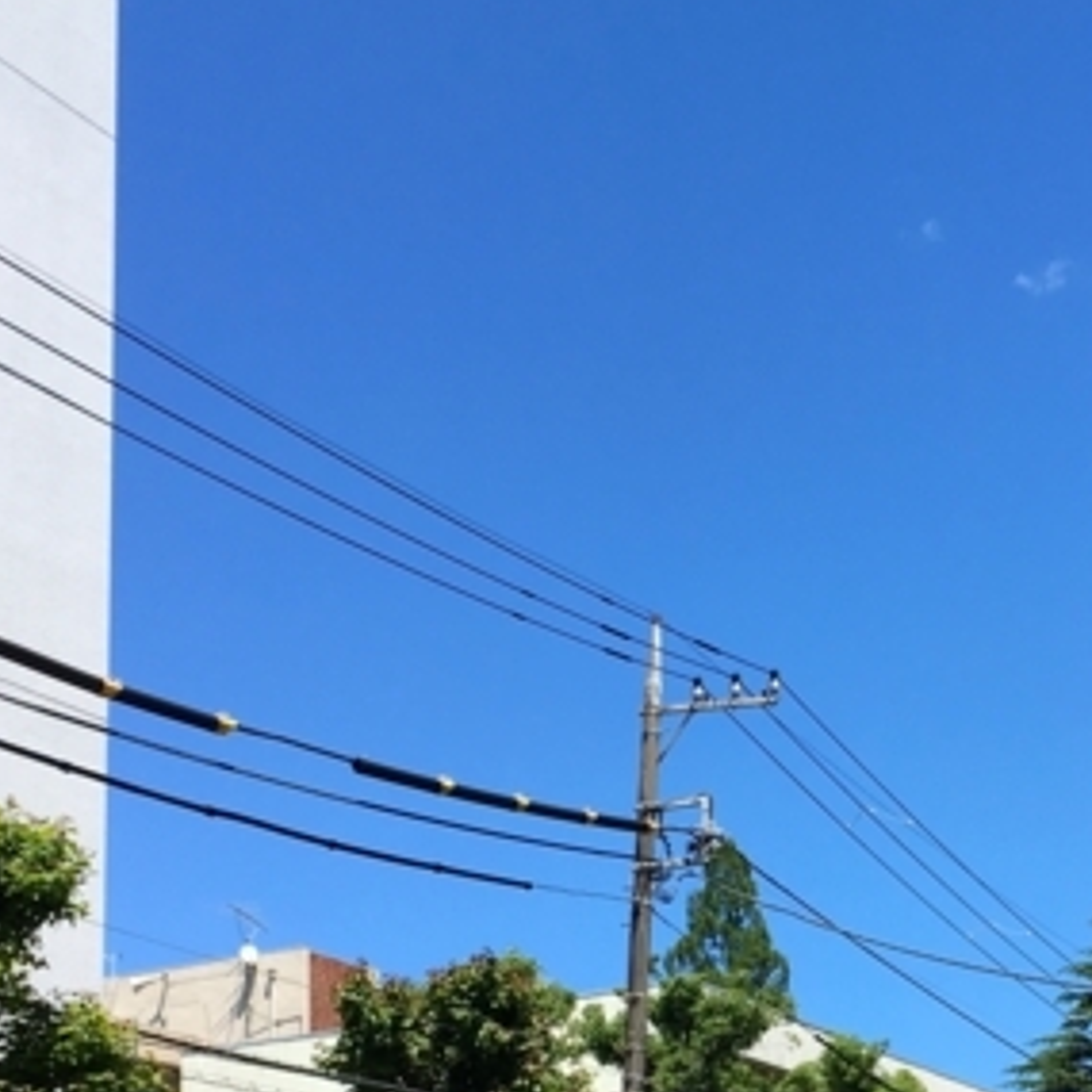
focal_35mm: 72
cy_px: 966
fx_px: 2570
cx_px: 851
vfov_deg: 23.4
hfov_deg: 23.7
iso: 25
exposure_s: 1/1241
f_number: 2.2
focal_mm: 4.15
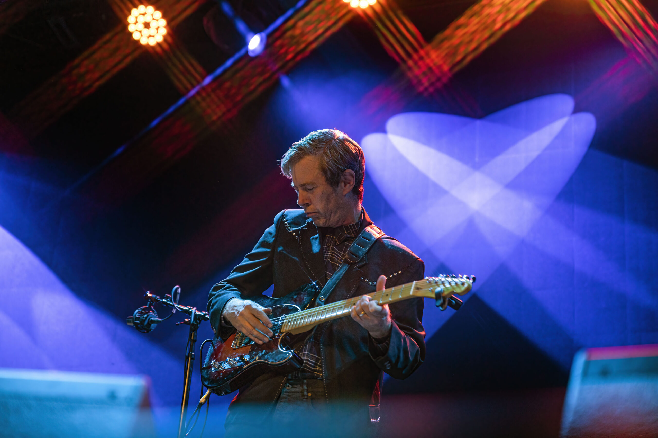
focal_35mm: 70
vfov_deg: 19.4
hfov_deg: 28.9
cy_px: 219
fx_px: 1278
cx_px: 329
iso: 2500
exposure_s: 1/125
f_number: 3.2
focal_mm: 70
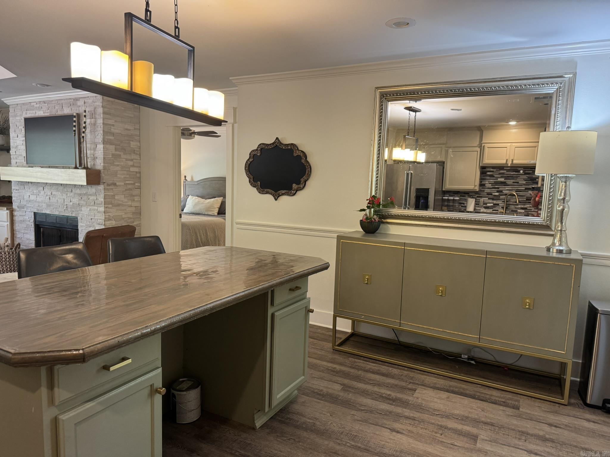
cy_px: 228
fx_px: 423
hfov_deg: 71.6
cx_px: 305
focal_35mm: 24
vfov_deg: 56.8
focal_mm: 6.76
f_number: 1.78
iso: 250
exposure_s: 1/60
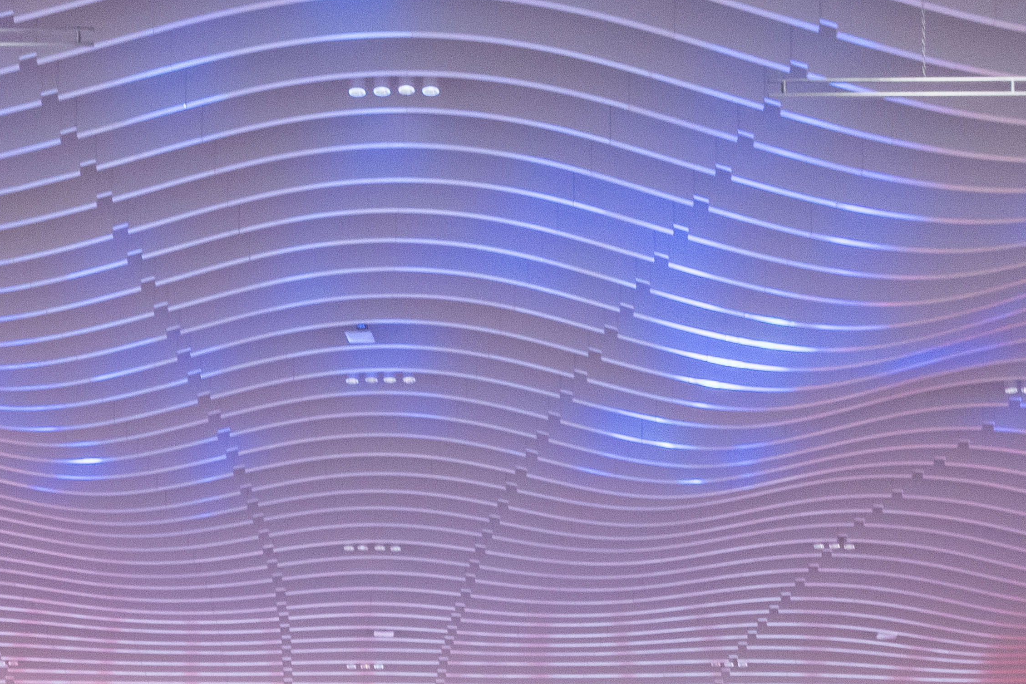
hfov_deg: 21.4
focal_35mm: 95
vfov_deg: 13.4
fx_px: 2707
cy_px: 1082
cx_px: 331
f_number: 5.6
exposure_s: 1/80
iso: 1000
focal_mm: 27
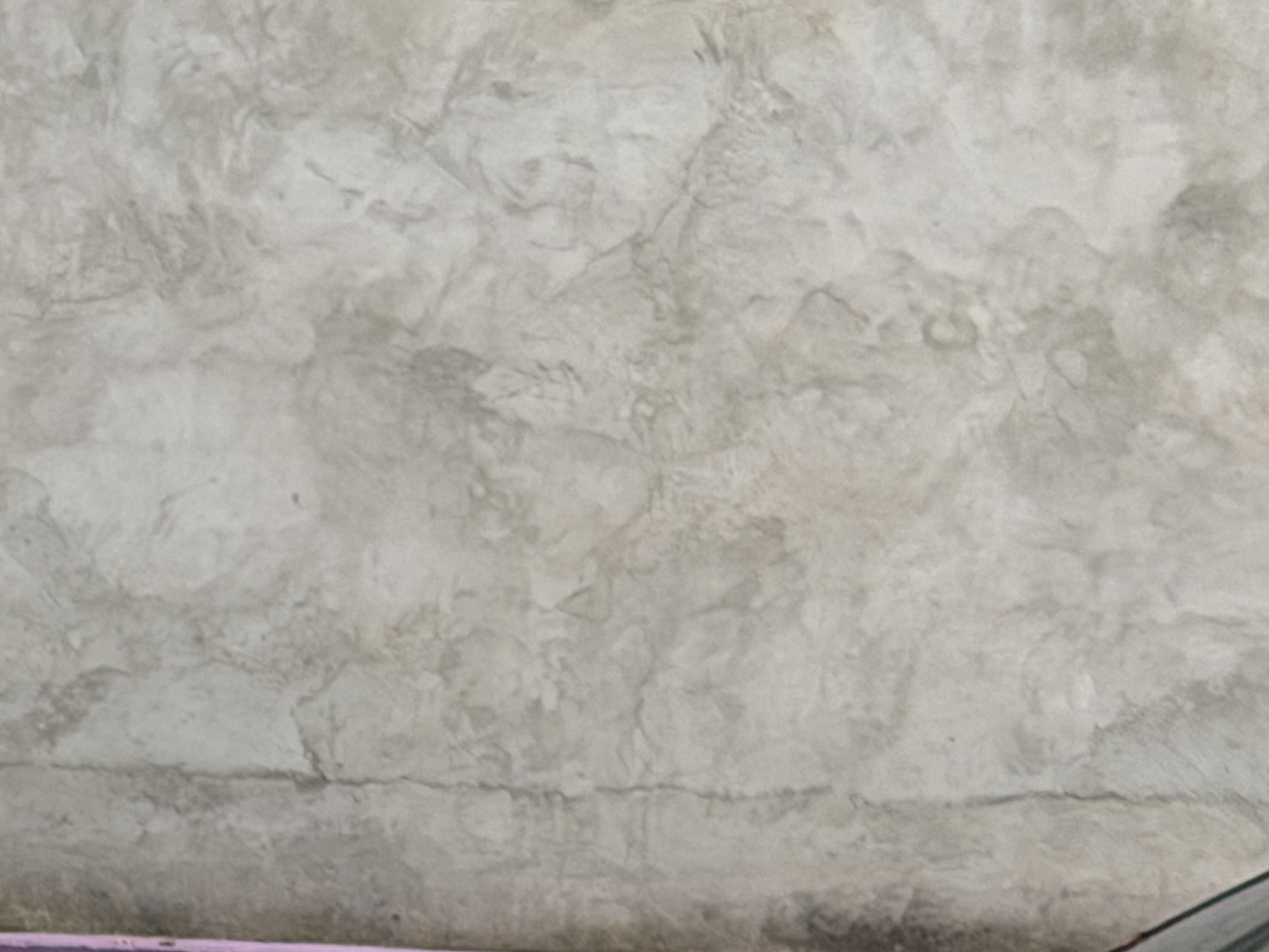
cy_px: 1397
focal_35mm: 182
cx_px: -906
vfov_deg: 8.0
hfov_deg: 10.3
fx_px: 6674
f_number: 1.78
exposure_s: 1/386
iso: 80
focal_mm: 6.76
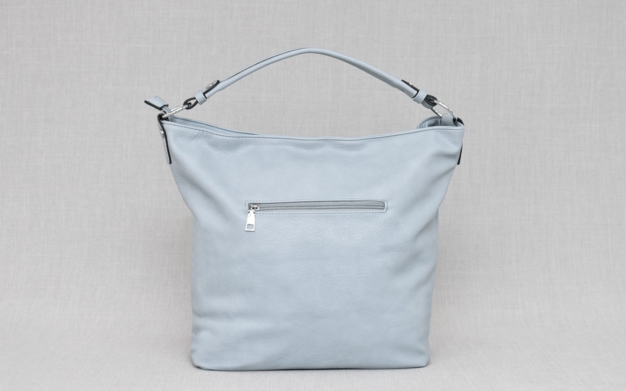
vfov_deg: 23.8
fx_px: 930
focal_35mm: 55
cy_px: 207
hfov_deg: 37.2
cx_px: 316
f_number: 5.6
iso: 100
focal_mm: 35
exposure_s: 1/60
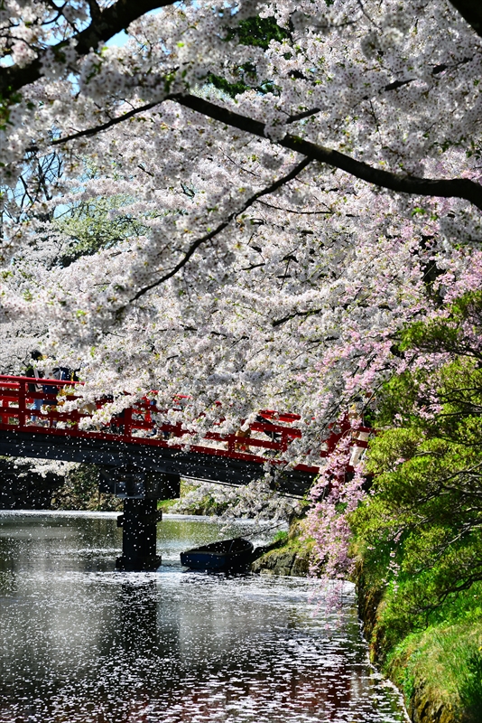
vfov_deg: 17.1
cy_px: 362
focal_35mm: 120
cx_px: 241
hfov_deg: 11.4
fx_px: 2408
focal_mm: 120
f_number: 9
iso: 250
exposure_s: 1/320
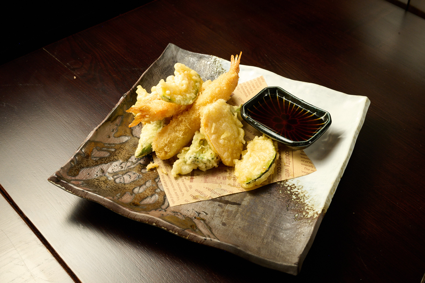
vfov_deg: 26.5
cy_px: 142
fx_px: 602
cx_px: 212
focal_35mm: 51
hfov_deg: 38.9
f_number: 13
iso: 1250
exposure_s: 1/15
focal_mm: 51
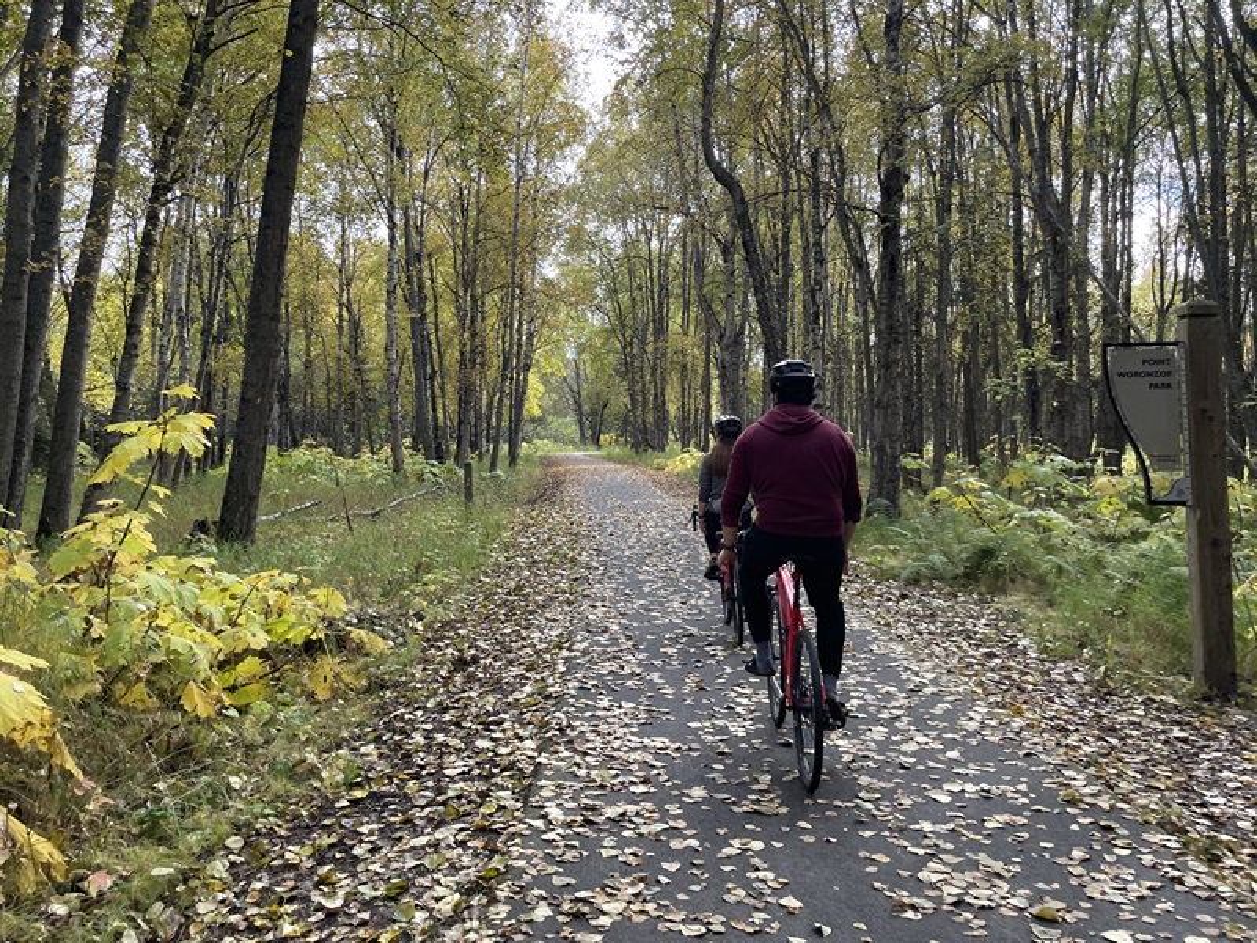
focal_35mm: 26
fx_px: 944
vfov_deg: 53.1
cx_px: 628
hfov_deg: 67.3
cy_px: 472
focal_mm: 4.2
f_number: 1.6
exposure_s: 1/262
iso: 32
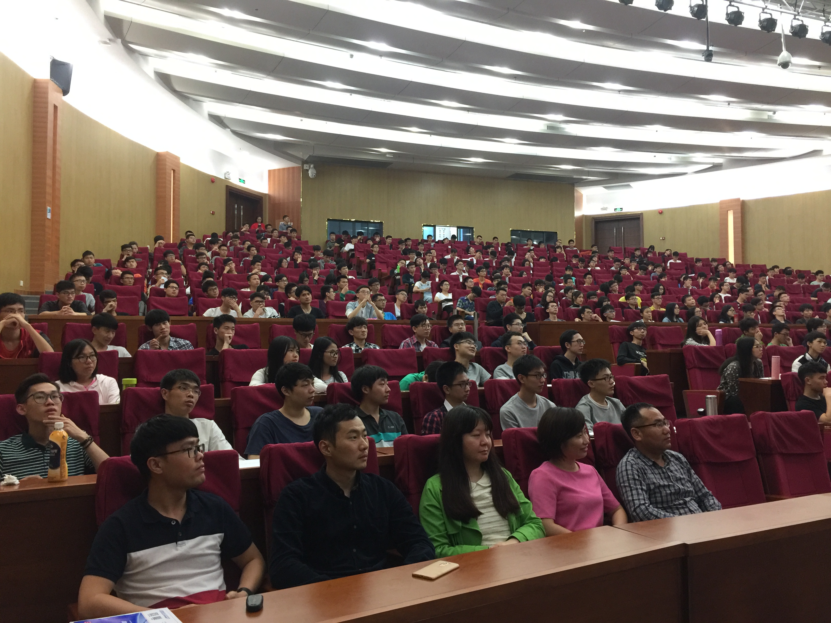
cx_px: 416
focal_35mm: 29
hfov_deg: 61.7
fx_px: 696
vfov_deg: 48.2
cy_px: 312
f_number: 2.2
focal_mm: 4.15
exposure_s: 1/17
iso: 100
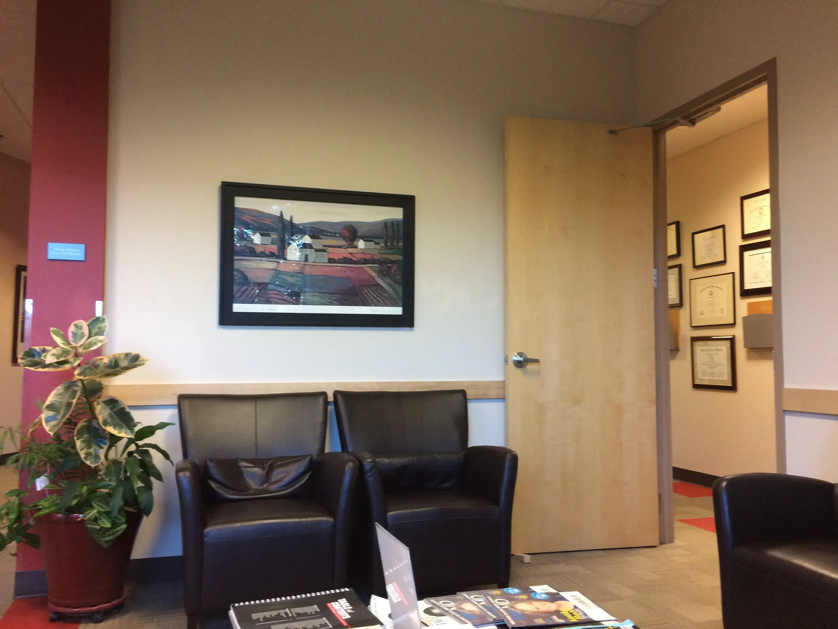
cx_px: 419
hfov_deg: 61.7
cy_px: 314
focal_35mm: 29
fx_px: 702
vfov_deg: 48.2
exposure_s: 1/30
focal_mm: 4.15
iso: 160
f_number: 2.2
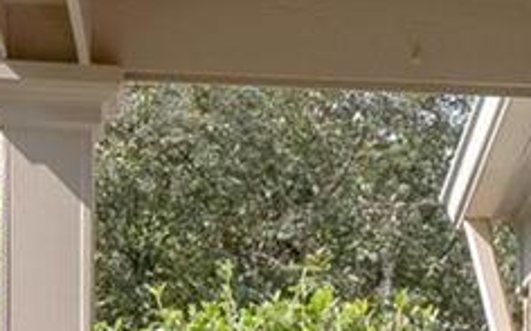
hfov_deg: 8.2
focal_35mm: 249
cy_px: 657
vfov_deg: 5.2
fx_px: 3600
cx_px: 909
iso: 400
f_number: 8
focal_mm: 18
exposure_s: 1/320
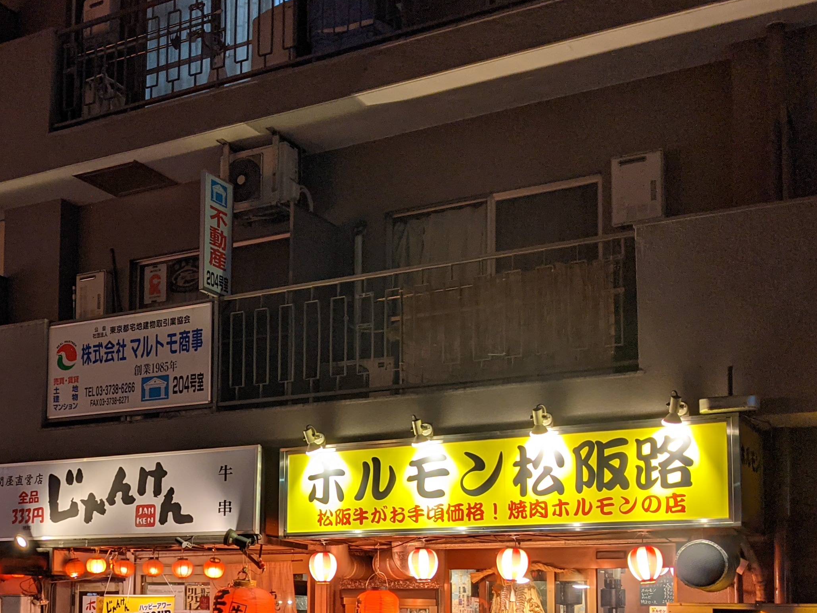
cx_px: 152
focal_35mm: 53
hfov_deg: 34.9
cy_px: 510
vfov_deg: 26.9
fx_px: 1251
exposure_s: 1/33.3
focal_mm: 4.38
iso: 63
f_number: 1.73
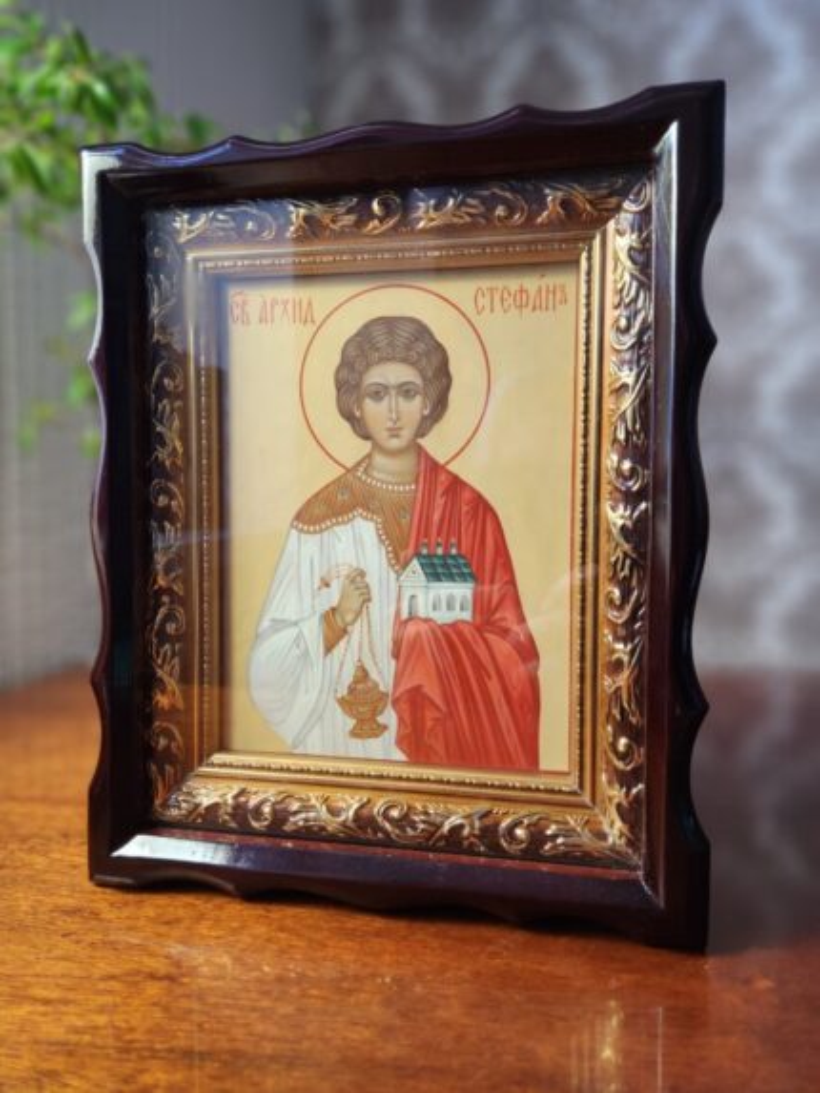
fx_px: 726
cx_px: 410
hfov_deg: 58.9
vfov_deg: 73.9
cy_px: 546
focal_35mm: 23
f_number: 1.8
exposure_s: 1/100
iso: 250
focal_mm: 5.4
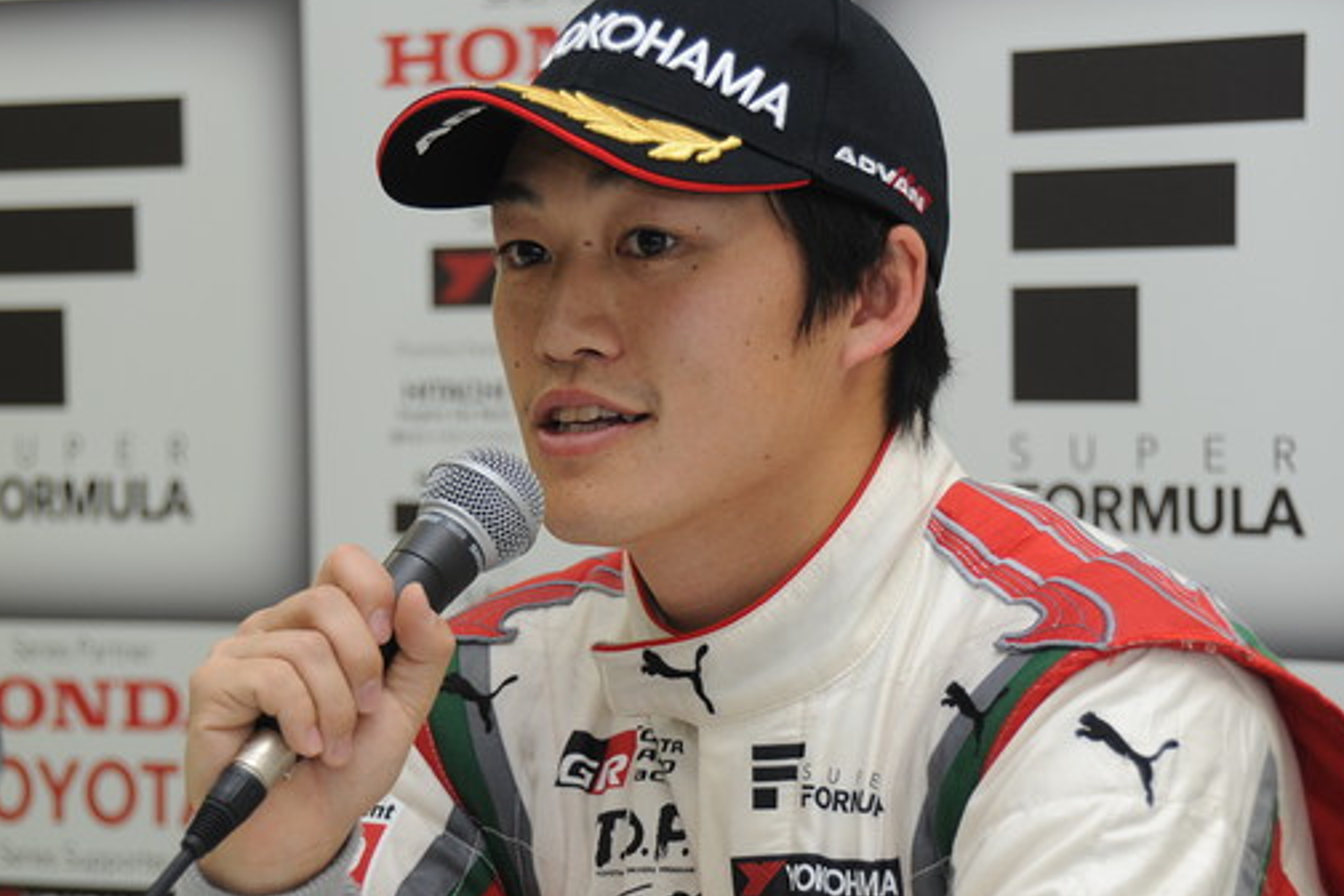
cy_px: 453
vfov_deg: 9.1
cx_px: 595
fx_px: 5600
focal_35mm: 150
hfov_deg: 13.7
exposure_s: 1/125
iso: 800
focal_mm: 105
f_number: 5.6
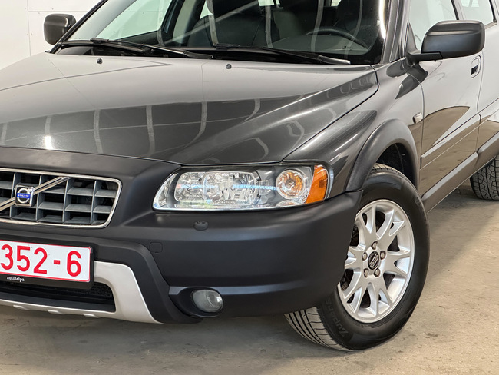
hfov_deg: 25.3
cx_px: 250
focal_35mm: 77
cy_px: 188
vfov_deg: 19.2
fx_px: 1110
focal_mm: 9
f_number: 2.8
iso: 500
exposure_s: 1/35
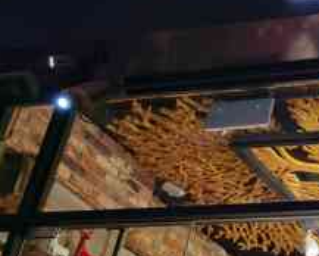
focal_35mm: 85
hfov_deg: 19.9
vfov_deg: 17.9
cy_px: 202
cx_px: 456
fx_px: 803
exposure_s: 1/100
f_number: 1.6
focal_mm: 5.56
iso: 125
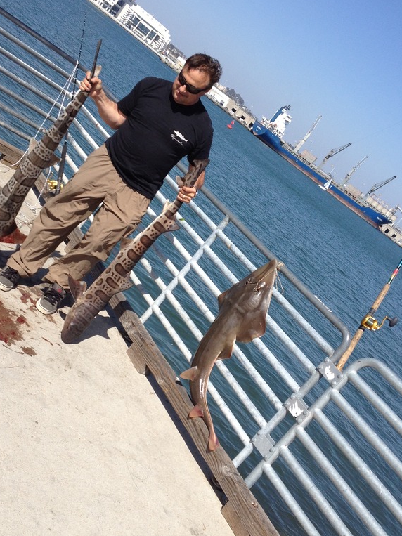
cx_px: 181
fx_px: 728
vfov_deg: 40.4
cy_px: 266
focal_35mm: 47
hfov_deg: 30.8
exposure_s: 1/2045
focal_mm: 4.28
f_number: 2.4
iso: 64
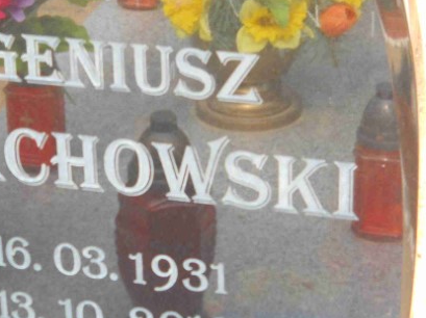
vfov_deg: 10.5
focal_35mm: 141
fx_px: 1734
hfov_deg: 14.0
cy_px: 195
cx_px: 101
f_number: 4.8
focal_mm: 14.9
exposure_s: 1/24
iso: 64
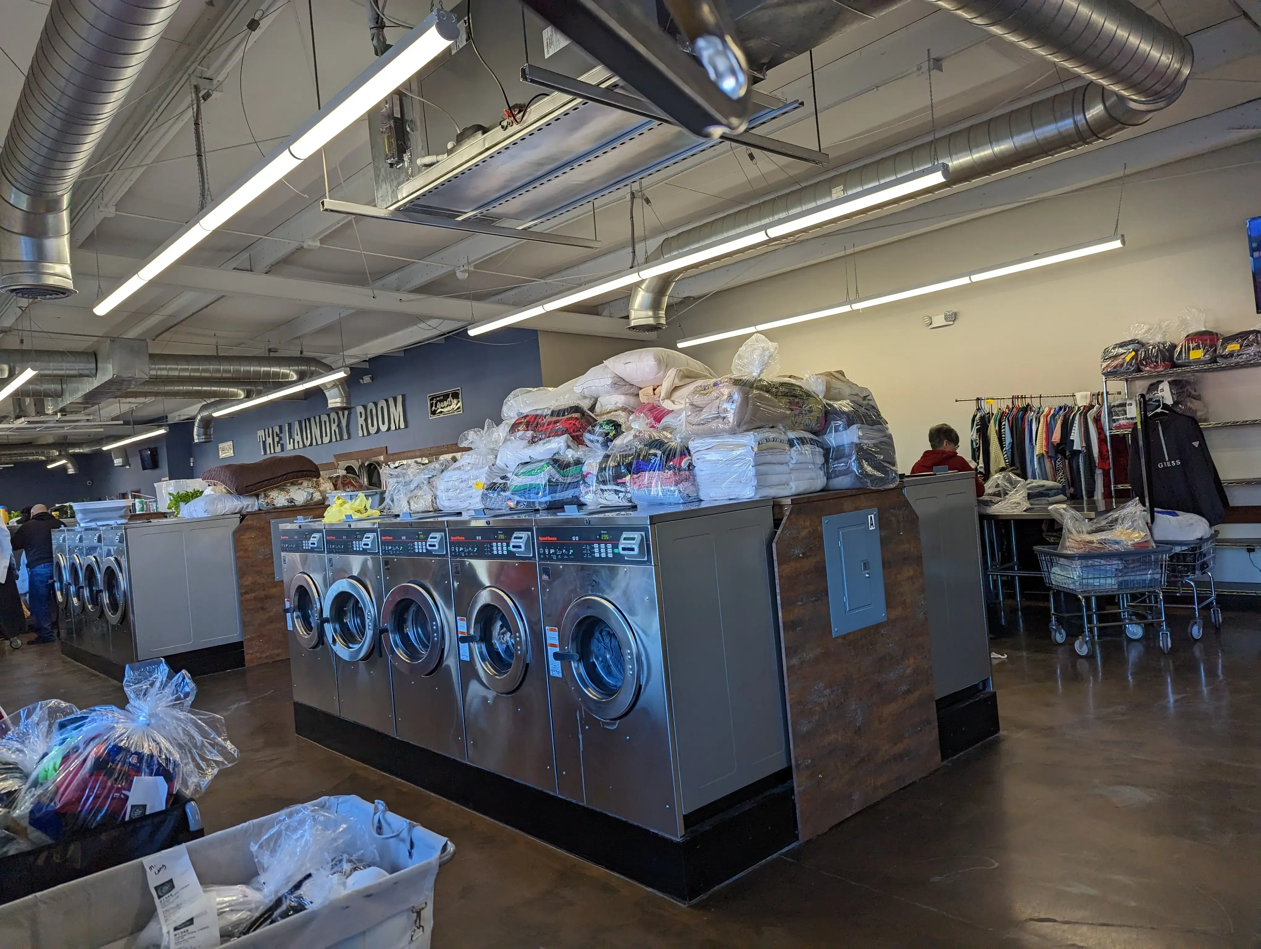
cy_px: 474
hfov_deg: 71.5
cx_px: 630
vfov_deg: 56.9
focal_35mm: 24
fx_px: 876
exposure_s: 1/128
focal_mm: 6.81
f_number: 1.85
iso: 80
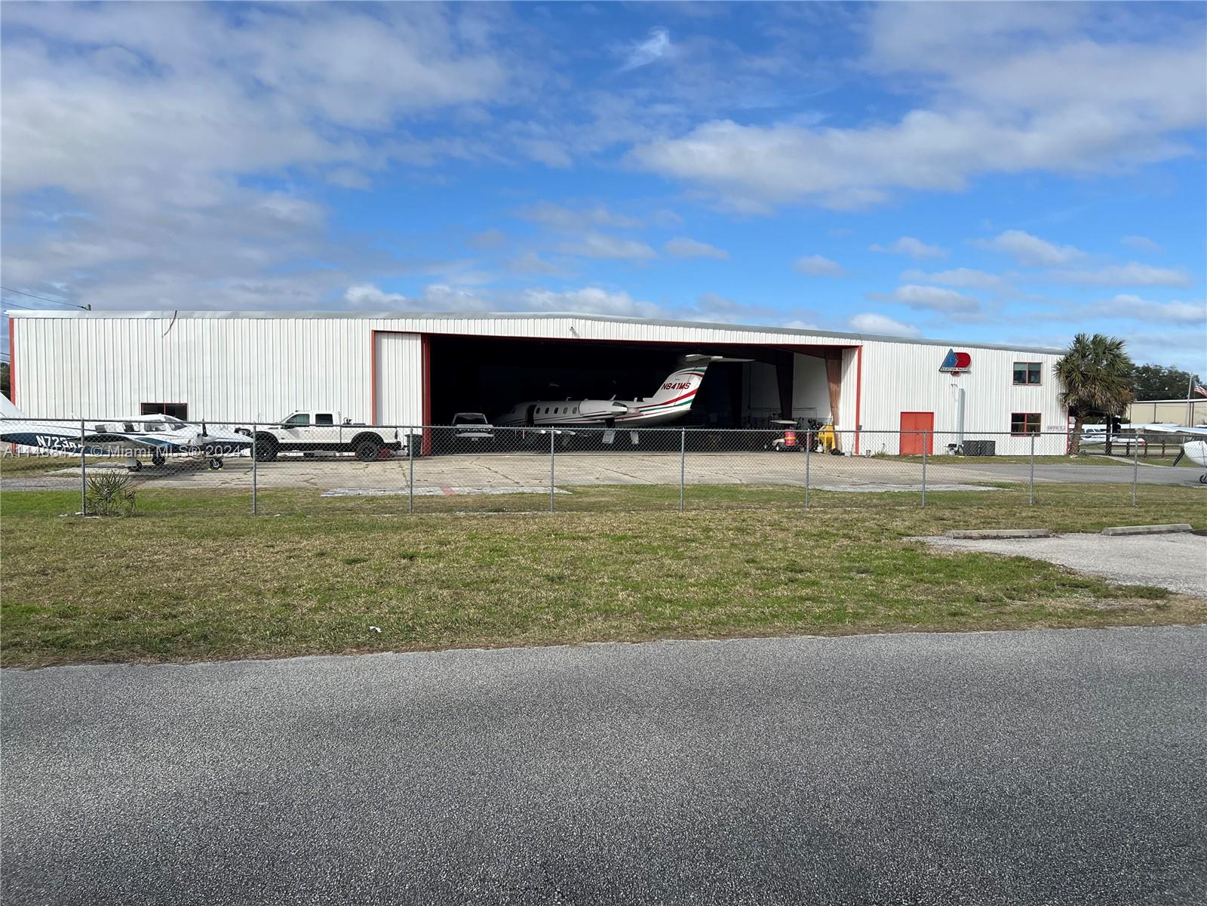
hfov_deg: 67.3
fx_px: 907
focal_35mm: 26
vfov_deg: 53.1
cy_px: 453
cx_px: 604
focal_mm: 5.7
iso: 50
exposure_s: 1/5882
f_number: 1.5
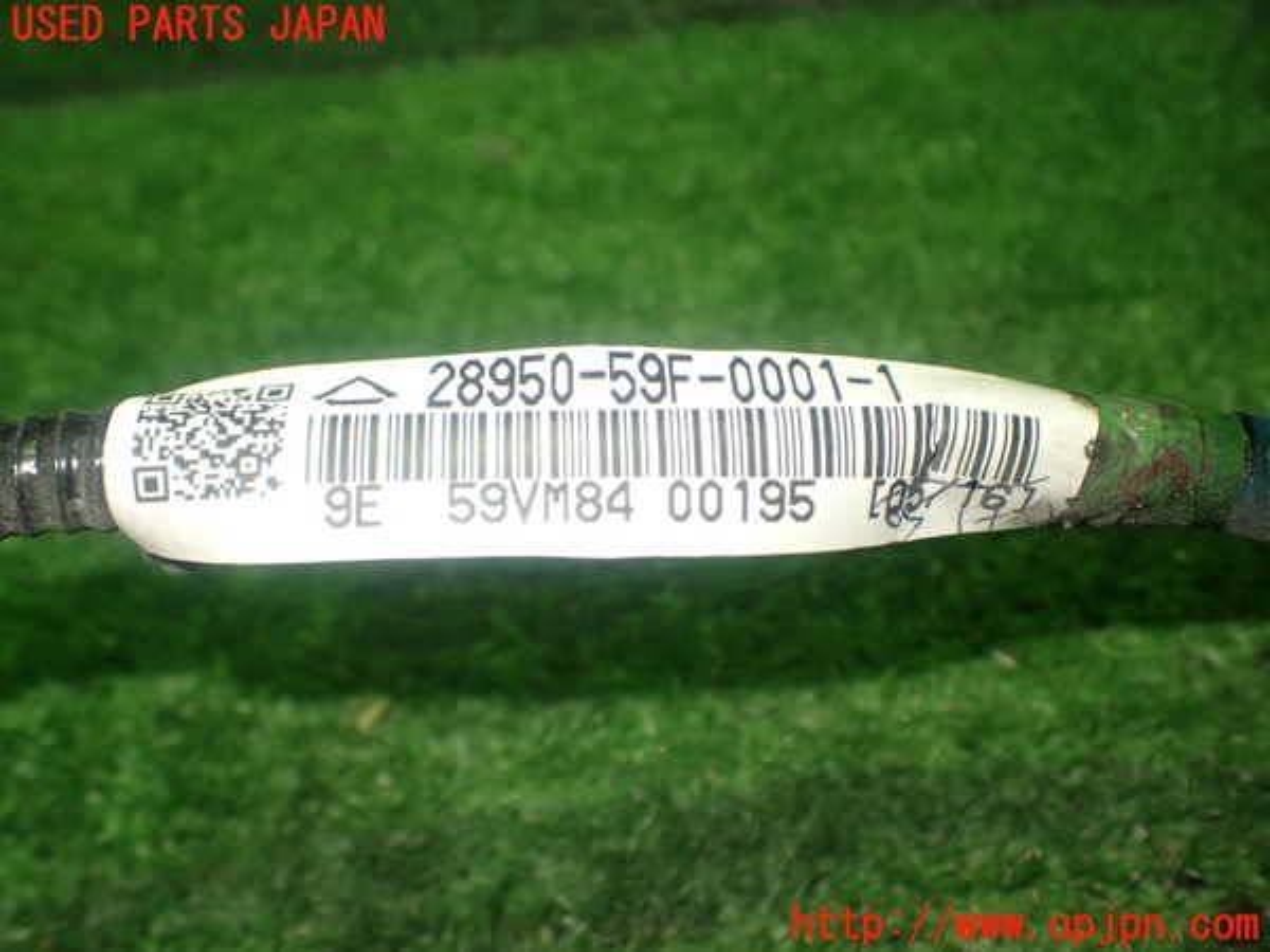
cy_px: 476
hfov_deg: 49.0
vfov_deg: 37.7
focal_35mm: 38
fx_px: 1394
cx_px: 635
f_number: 2.7
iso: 200
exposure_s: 1/40
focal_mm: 6.83
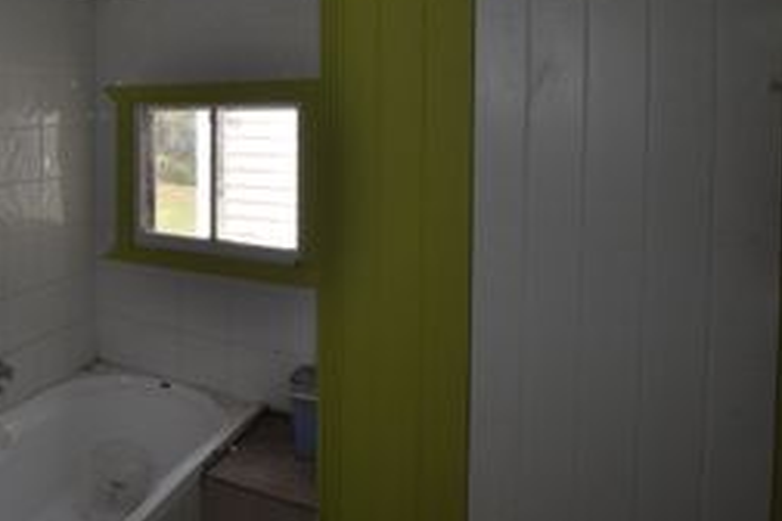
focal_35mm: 28
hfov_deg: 55.3
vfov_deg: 45.1
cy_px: 141
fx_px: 608
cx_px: 56
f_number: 8
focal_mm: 10
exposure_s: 1/125
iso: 400
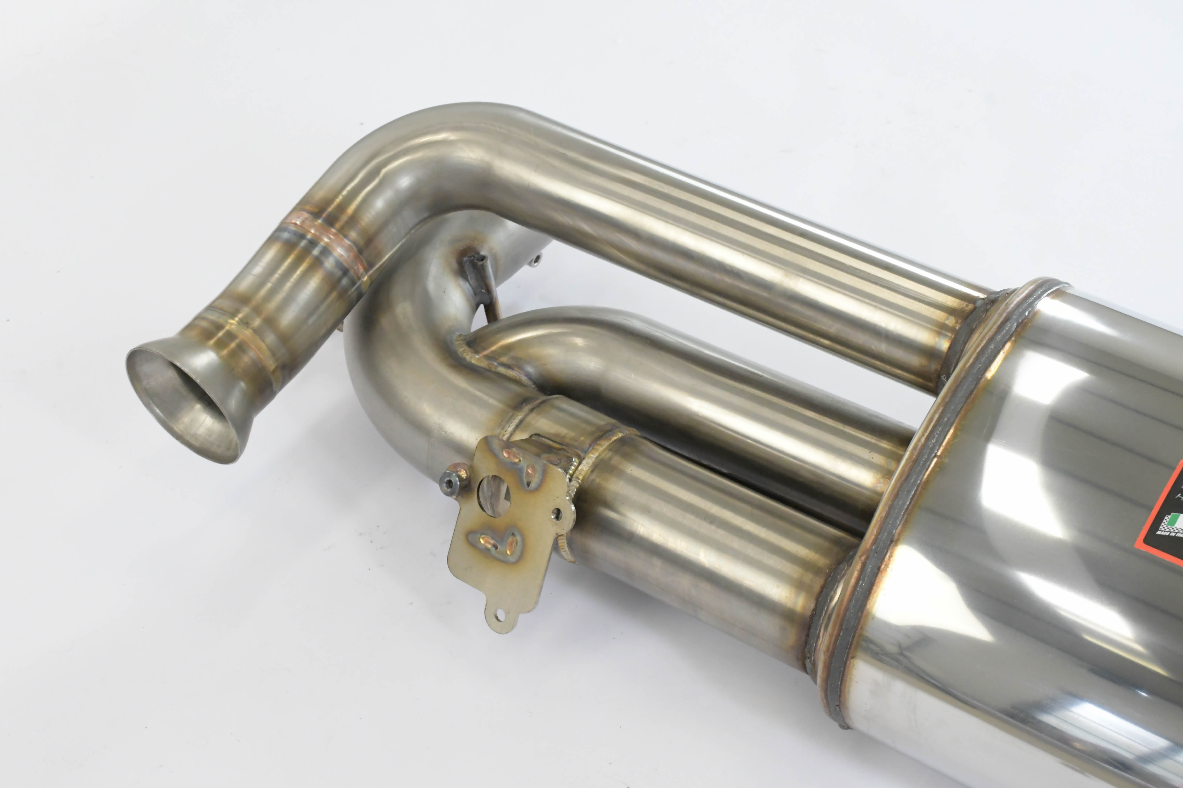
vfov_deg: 21.6
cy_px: 394
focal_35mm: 63
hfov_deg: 31.9
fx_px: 2070
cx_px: 592
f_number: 10
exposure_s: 1/160
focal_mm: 42
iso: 4000
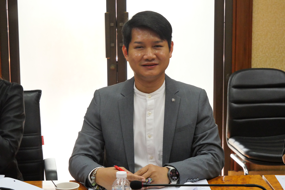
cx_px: 142
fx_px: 642
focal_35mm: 81
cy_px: 95
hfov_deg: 25.0
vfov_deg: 16.9
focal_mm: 39
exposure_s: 1/60
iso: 3200
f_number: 5.4
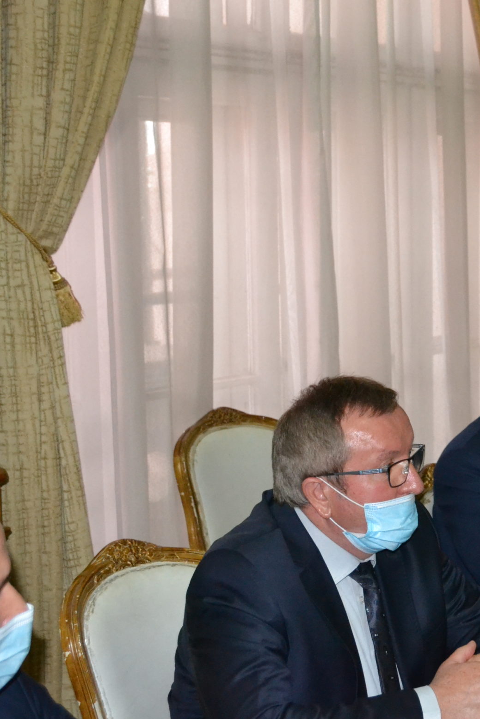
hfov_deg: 17.6
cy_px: 353
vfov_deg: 27.3
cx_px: 569
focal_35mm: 74
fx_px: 1480
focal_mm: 30
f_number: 4.5
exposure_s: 1/60
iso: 3200
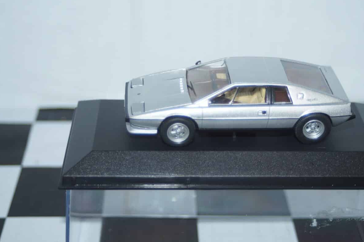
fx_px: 784
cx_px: 202
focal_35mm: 78
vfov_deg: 17.6
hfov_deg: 26.1
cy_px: 115
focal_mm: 45
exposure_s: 1/100
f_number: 4.5
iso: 200
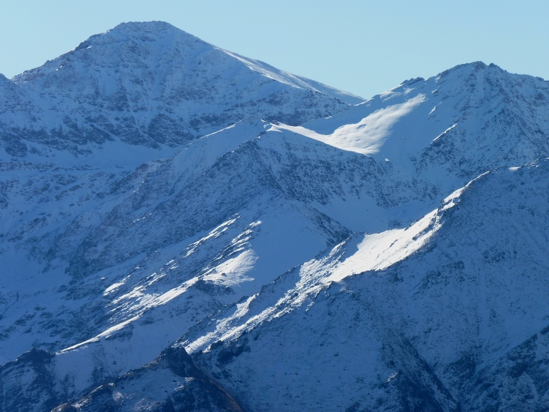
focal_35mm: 218
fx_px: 3457
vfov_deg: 6.8
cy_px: 206
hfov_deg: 9.1
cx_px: 274
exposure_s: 1/500
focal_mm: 38.8
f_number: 5.6
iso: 80
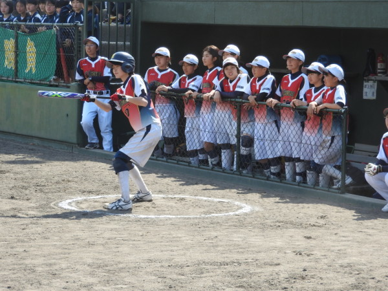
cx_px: 194
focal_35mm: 135
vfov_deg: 11.0
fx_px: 1513
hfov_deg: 14.6
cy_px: 146
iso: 100
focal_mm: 24.2
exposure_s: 1/200
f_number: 5
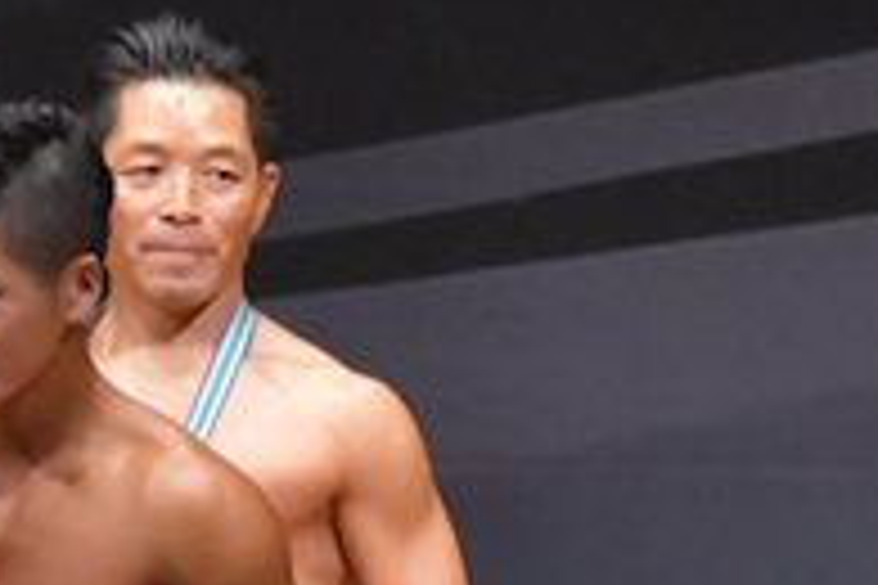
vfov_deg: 1.4
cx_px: 25
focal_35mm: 1013
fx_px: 24704
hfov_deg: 2.0
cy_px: 1071
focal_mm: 170
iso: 8000
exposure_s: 1/400
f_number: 5.6
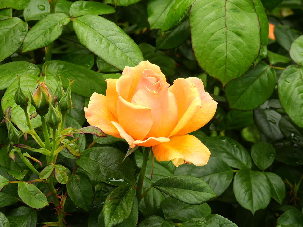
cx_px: 152
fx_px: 1313
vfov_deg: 9.9
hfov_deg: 13.2
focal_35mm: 150
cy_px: 114
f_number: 4.5
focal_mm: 26.8
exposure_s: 1/400
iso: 100
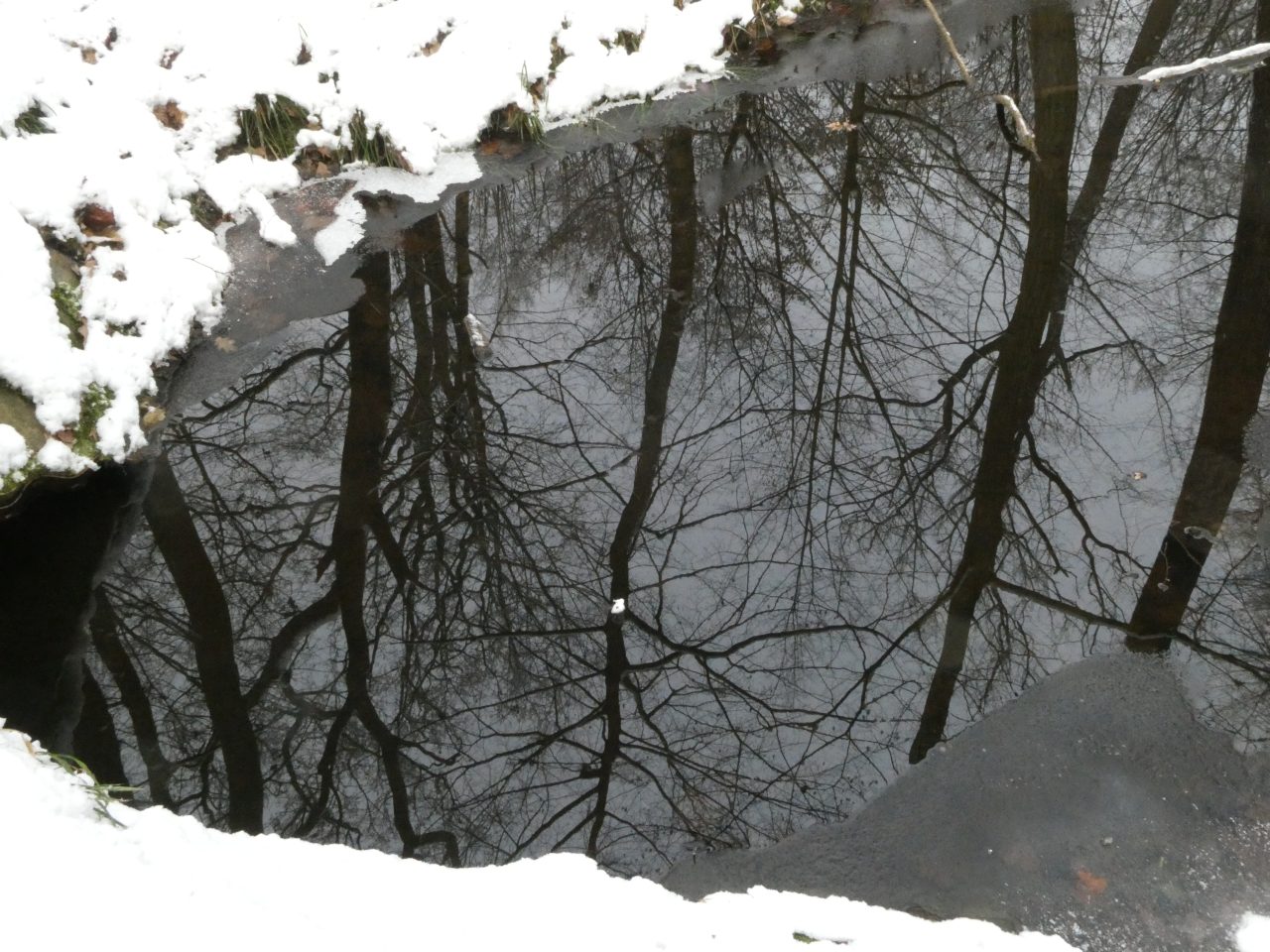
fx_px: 1284
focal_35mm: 35
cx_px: 635
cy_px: 476
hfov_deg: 52.6
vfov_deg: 40.7
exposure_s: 1/80
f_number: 8
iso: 1000
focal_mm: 6.3
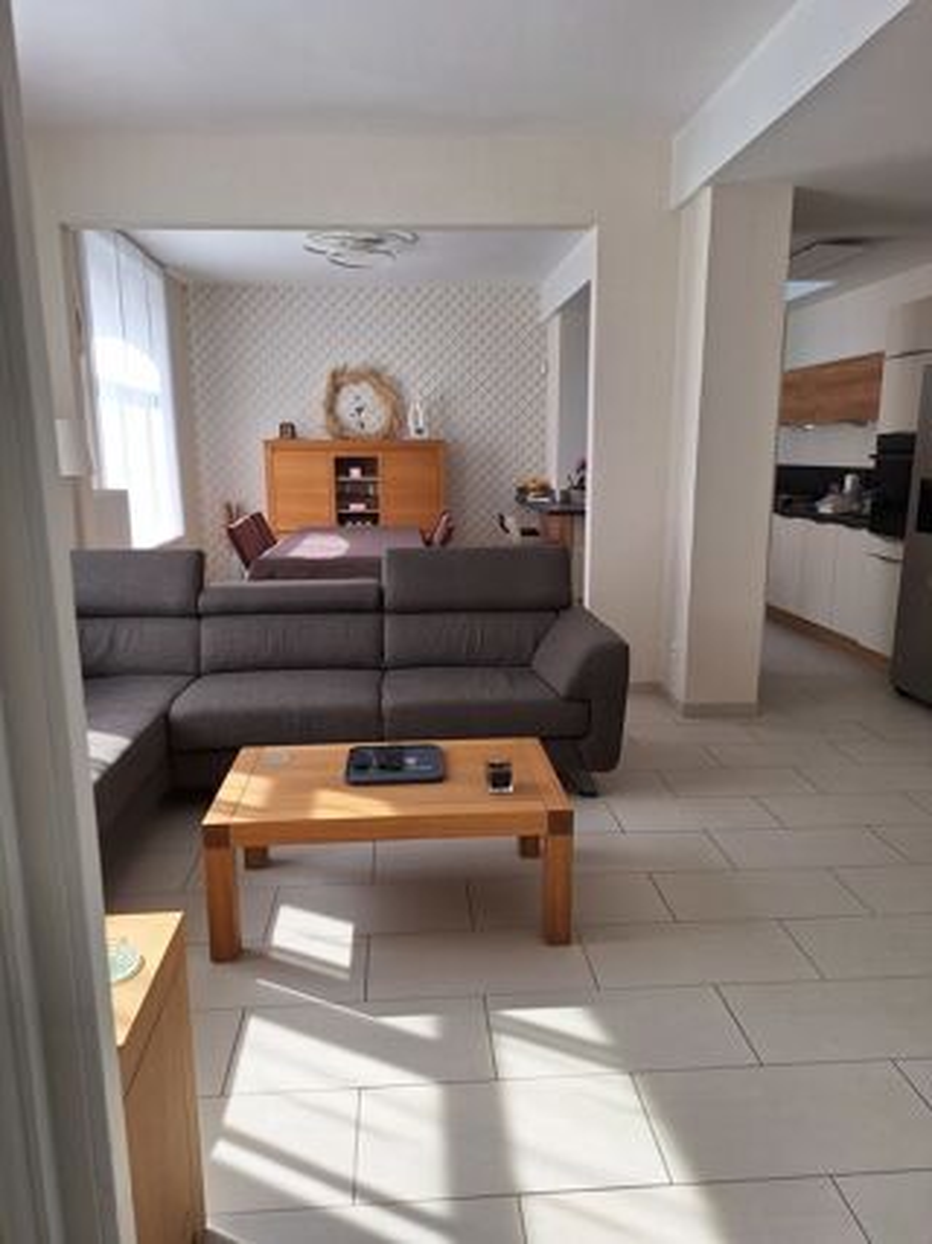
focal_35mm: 23
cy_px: 622
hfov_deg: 58.9
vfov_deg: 73.9
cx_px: 466
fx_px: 826
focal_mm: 5.54
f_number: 1.8
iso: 40
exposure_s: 1/382
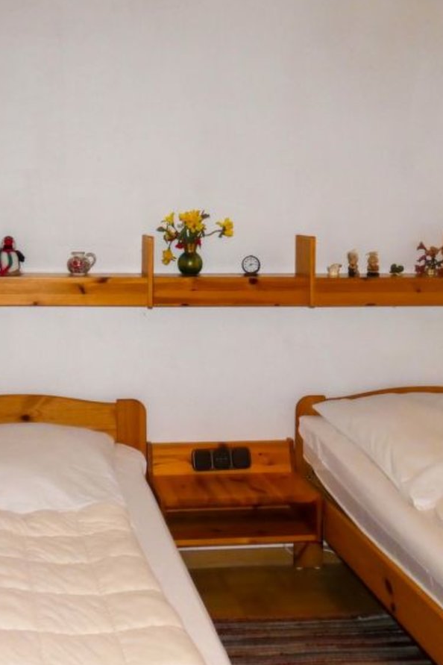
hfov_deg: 31.4
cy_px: 334
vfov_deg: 46.4
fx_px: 775
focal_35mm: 42
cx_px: 324
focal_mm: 5.3
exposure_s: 1/30
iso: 320
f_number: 3.3
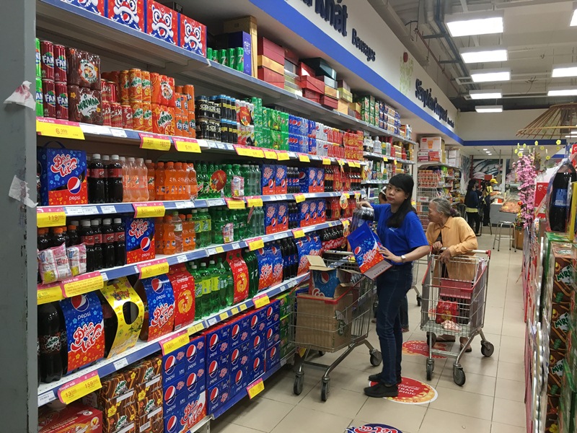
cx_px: 288
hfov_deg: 61.7
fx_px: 483
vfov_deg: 48.2
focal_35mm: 29
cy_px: 216
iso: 50
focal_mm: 4.15
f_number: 2.2
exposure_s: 1/33
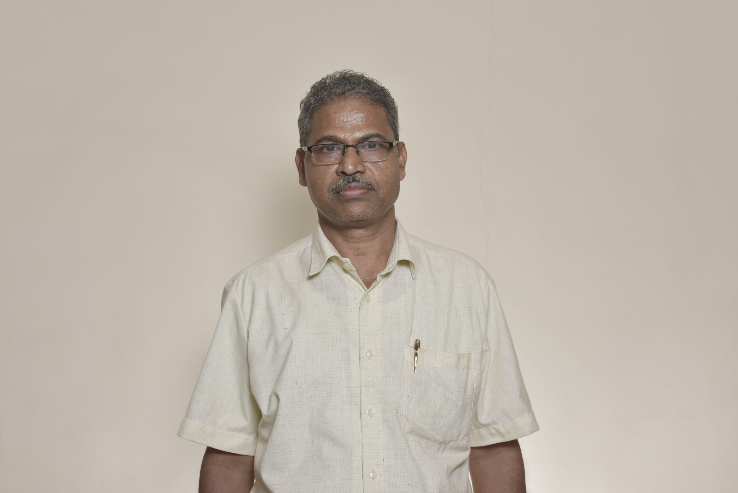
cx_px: 369
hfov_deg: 39.6
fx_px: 1025
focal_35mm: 50
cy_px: 246
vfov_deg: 27.0
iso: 320
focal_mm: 50
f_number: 6.3
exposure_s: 1/200
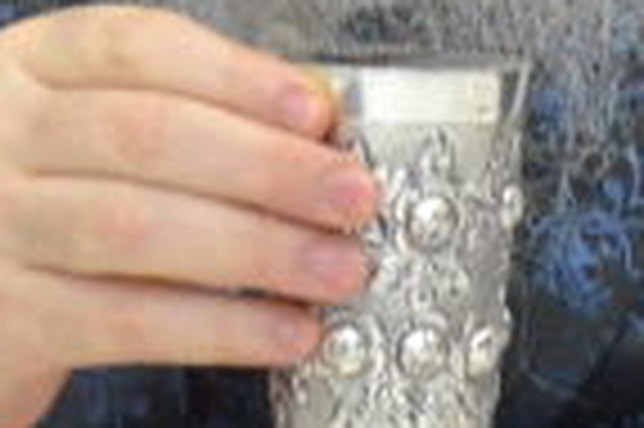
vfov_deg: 0.7
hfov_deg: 1.1
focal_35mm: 1883
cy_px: -473
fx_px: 33639
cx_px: 504
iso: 2000
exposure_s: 1/125
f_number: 5.6
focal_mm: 175
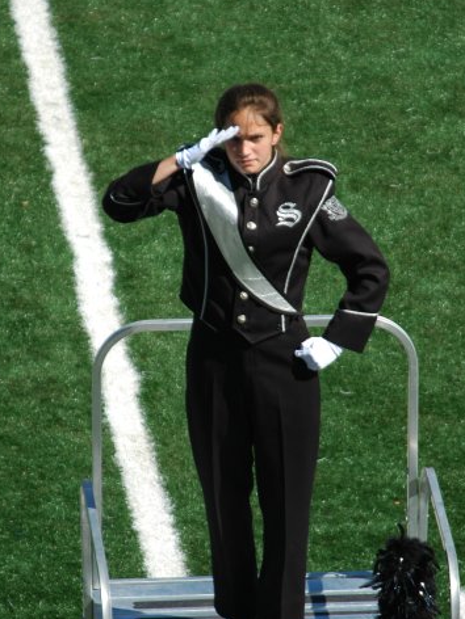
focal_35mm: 733
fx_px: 13129
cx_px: 213
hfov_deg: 2.0
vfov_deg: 2.7
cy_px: 294
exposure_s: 1/800
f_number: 5.6
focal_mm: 400
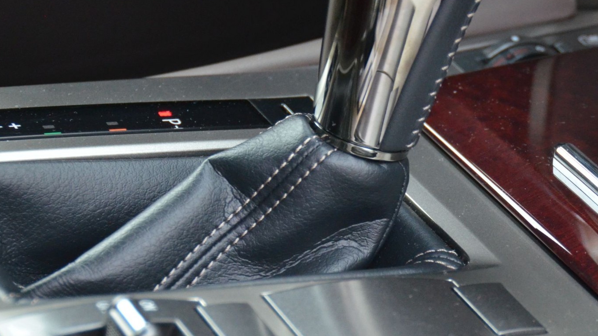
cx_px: 400
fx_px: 3203
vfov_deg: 6.0
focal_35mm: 202
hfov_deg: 10.7
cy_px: 133
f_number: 5
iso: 1600
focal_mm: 70
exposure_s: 1/320
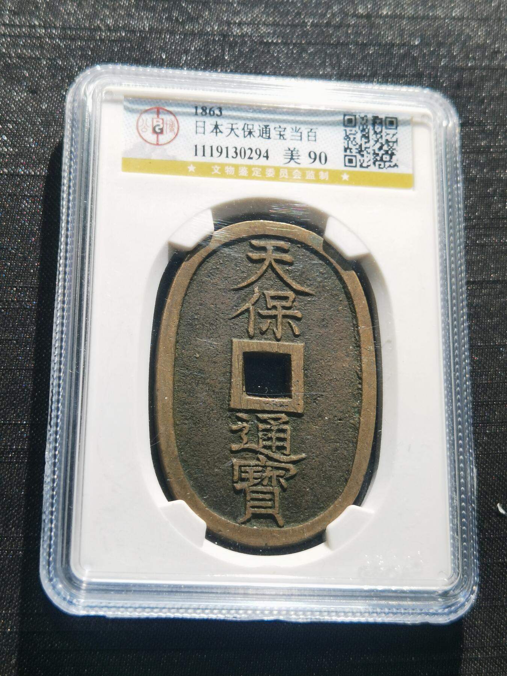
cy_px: 338
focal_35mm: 58
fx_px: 1133
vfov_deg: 33.2
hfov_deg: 25.2
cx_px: 254
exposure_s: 1/191
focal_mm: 6.67
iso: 50
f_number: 1.9
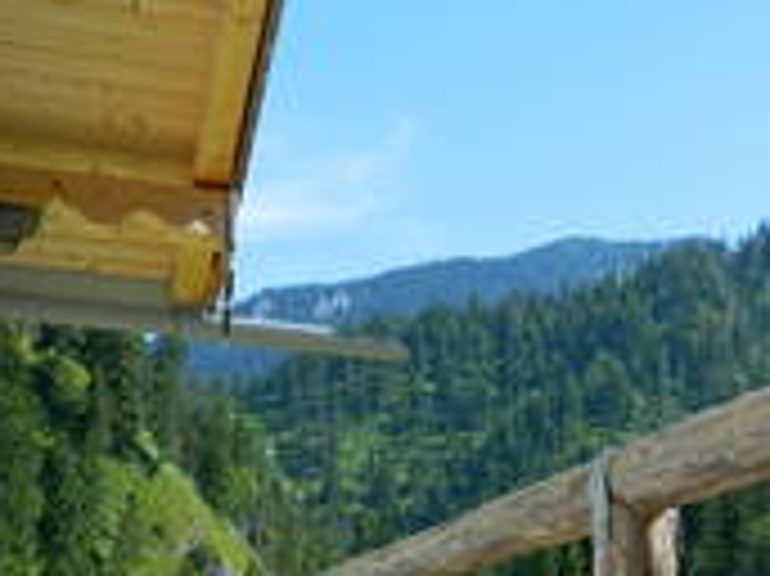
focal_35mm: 82
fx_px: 1823
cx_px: 590
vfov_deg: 17.6
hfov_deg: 23.6
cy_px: 567
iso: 80
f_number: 3.3
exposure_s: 1/500
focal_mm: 6.2
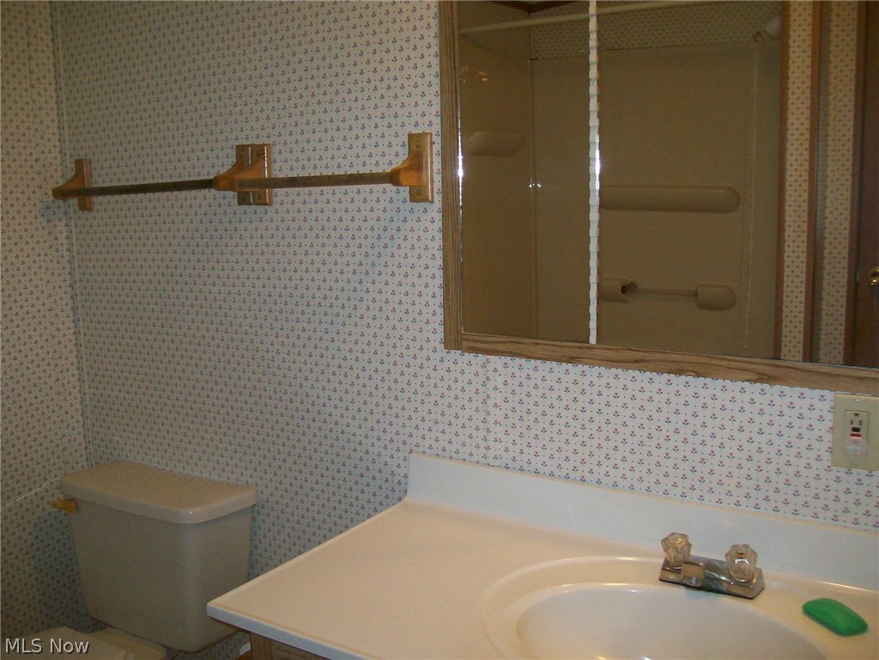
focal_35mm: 36
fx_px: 914
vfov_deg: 39.7
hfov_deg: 51.4
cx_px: 440
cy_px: 330
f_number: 2.7
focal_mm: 6
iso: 200
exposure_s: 1/64
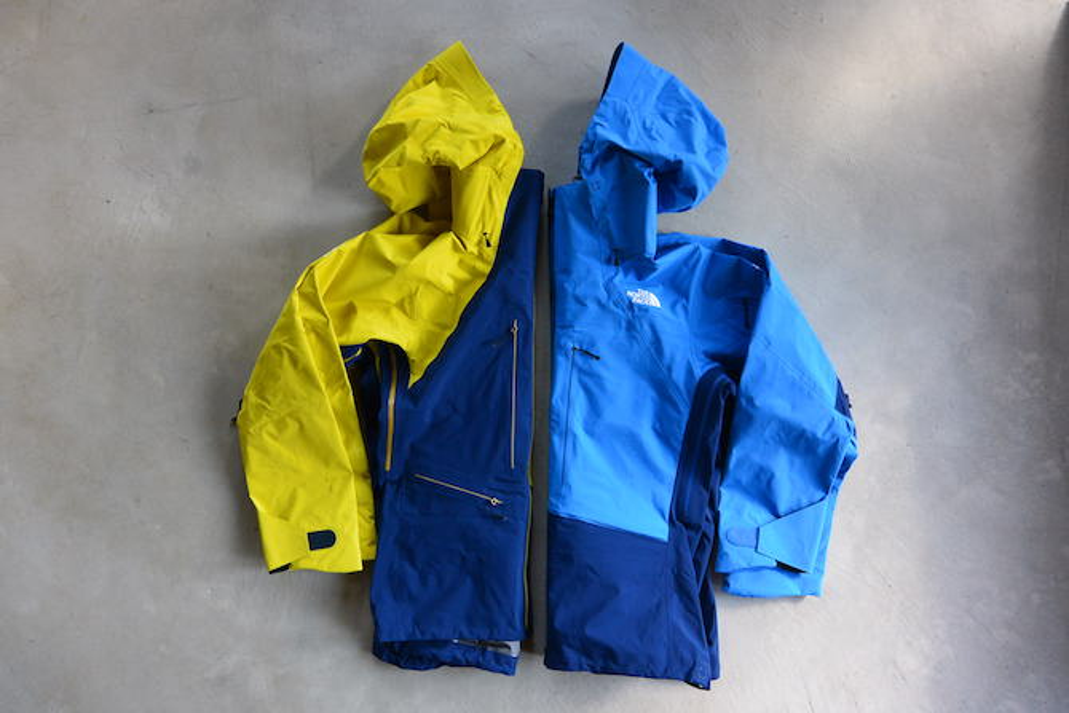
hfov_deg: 63.6
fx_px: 861
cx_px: 534
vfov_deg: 45.0
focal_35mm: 29
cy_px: 356
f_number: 3.5
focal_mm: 11
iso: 200
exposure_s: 1/160
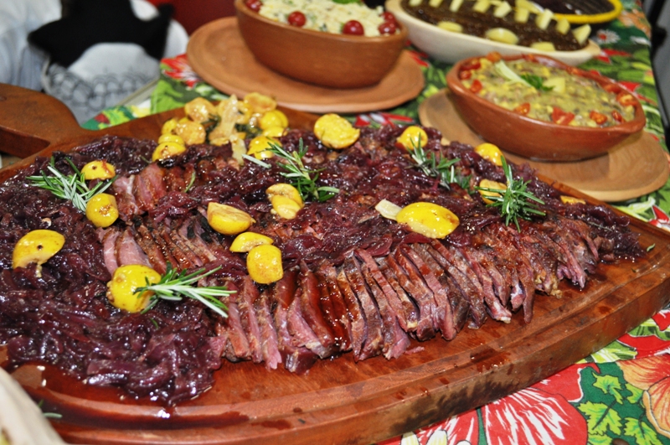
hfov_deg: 49.6
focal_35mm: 39
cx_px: 335
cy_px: 222
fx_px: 725
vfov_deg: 34.1
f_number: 4.2
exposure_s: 1/30
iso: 640
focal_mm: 26
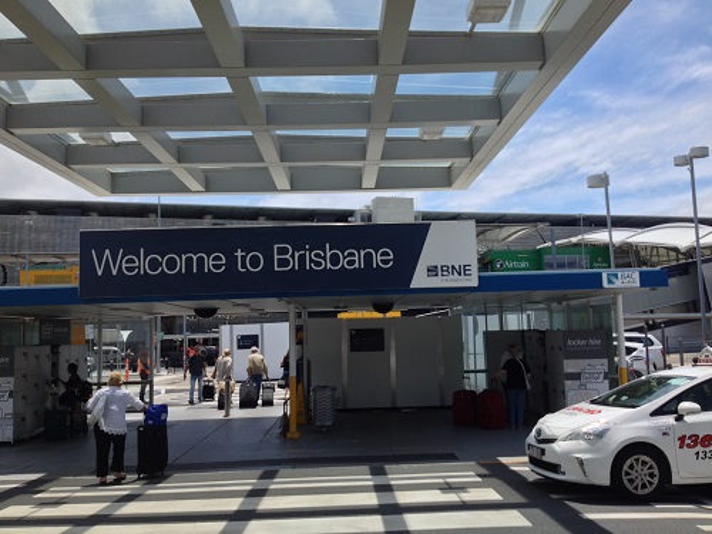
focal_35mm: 35
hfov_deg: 52.6
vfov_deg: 40.7
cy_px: 267
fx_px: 720
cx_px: 356
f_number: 2.4
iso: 50
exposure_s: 1/2045
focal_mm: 4.28
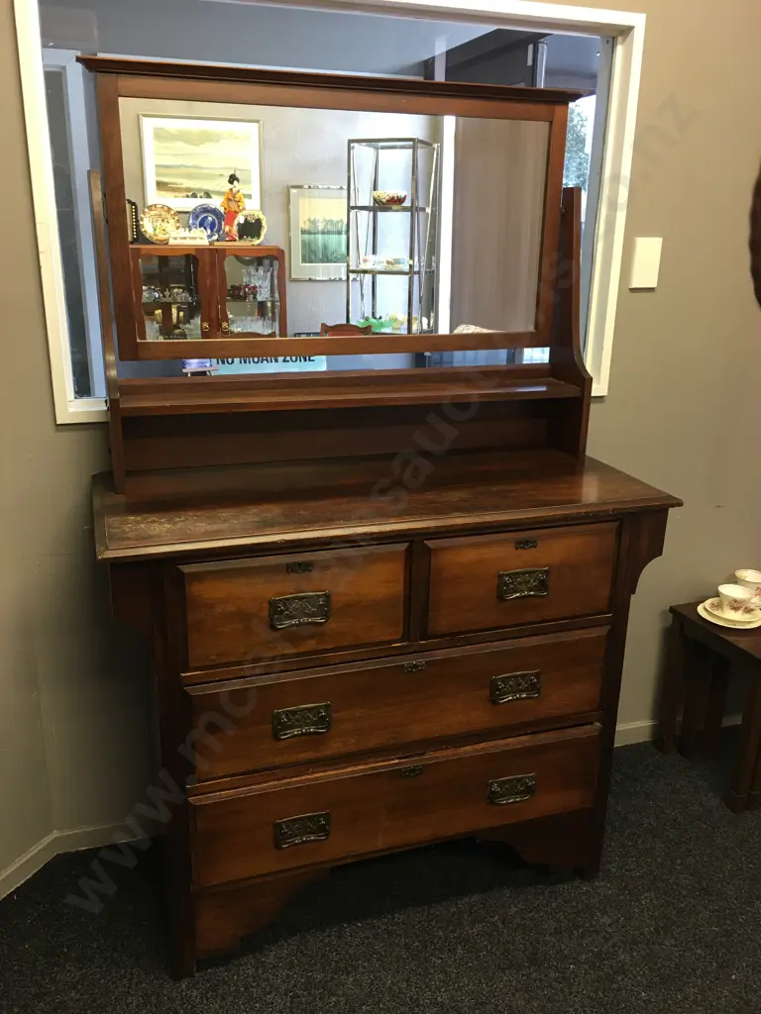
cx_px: 380
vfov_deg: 61.7
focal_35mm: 29
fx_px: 850
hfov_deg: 48.2
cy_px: 507
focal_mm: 4.15
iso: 50
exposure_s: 1/17
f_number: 2.2
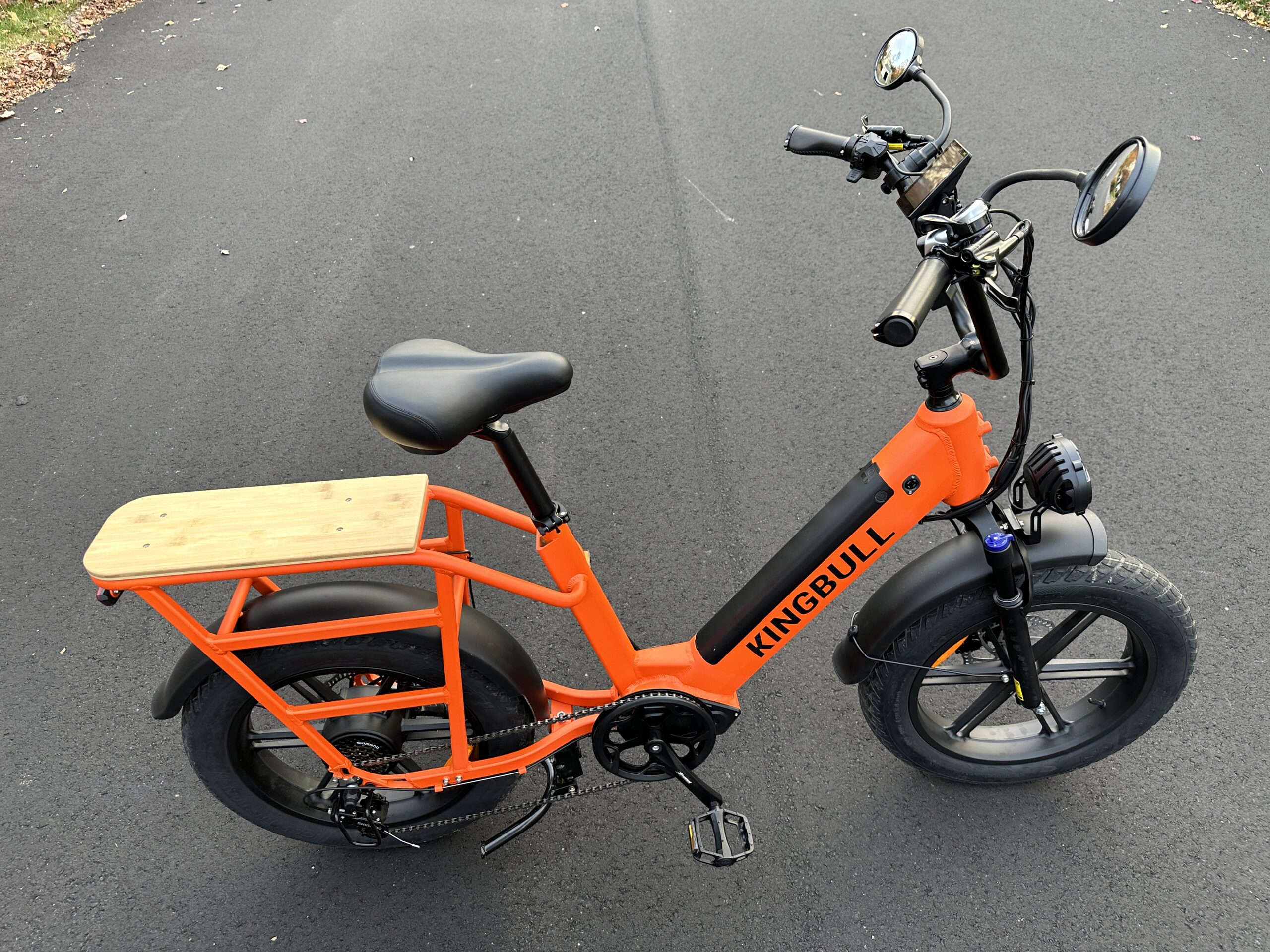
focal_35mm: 24
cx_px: 635
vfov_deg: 56.8
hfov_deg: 71.6
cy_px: 476
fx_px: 881
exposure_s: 1/121
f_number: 1.78
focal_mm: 6.86
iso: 125
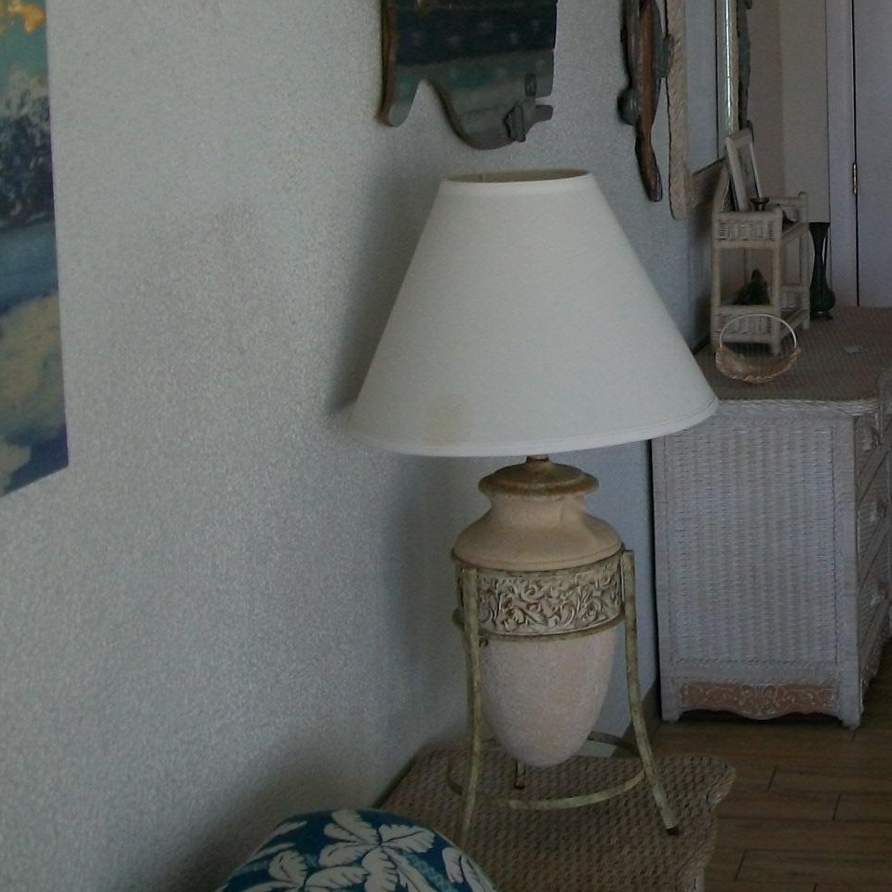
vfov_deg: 25.2
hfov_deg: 24.3
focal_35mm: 68
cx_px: 870
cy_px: 277
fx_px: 1982
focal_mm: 6
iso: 80
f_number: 2.7
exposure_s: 1/50
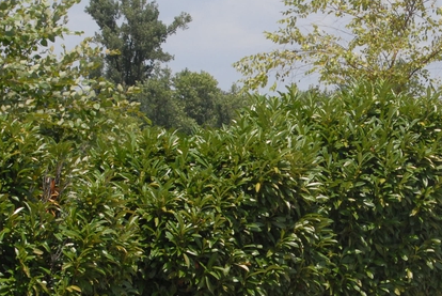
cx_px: 368
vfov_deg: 8.8
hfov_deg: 13.1
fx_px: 1917
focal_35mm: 156
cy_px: 209
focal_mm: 42
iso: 400
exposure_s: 1/400
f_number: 10
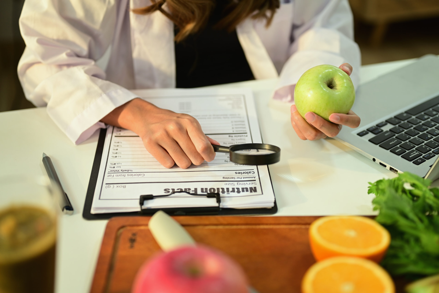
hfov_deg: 39.6
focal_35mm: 50
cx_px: 220
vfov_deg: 27.0
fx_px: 610
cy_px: 146
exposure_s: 1/125
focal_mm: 50
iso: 400
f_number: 2.2
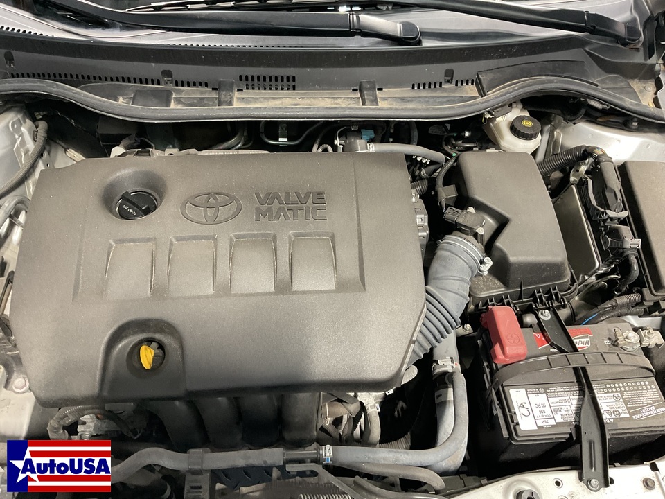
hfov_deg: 61.7
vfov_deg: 48.2
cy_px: 250
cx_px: 332
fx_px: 557
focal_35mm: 29
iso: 125
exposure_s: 1/60
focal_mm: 3
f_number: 1.8
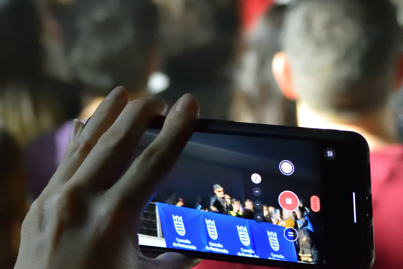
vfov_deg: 8.1
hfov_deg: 12.2
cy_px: 179
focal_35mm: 169
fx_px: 1892
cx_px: 158
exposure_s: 1/100
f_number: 5.6
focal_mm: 80
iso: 12800
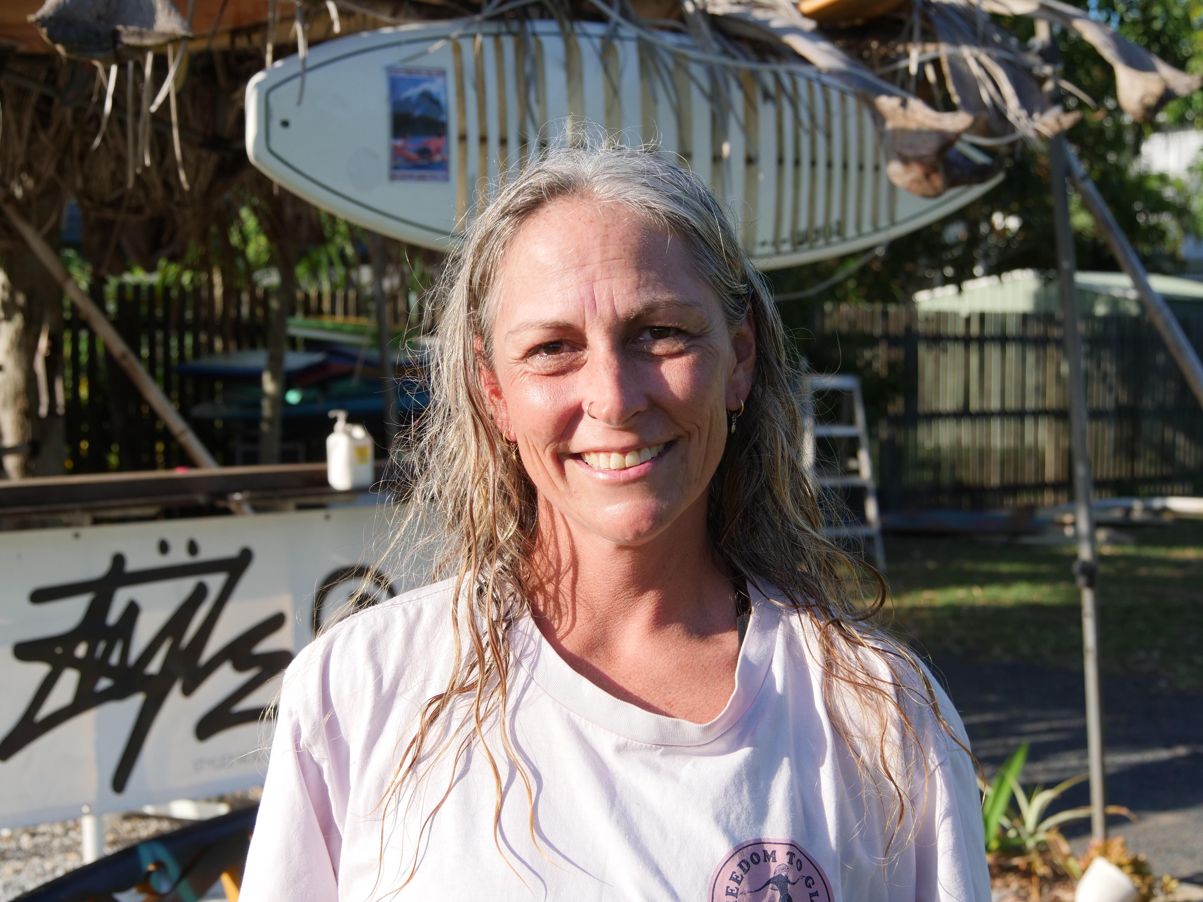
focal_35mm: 64
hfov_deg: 30.3
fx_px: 2224
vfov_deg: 22.9
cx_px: 602
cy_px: 451
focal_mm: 32
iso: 200
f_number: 5
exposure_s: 1/640
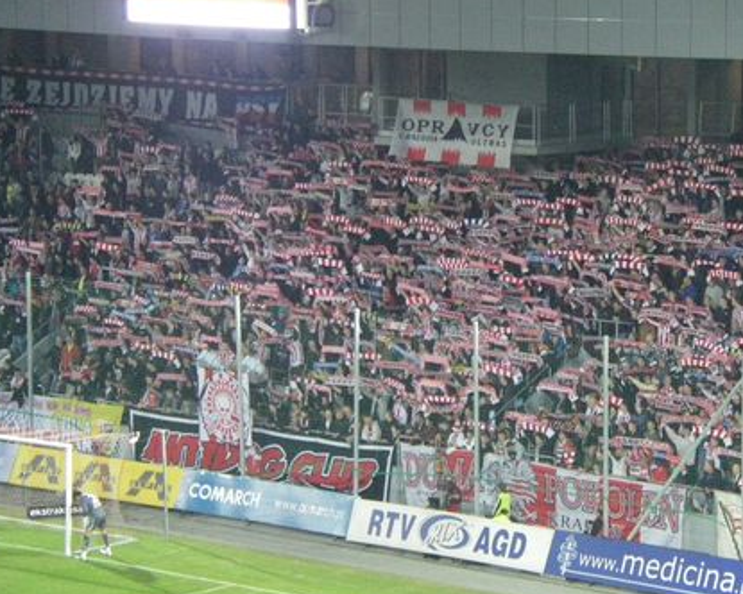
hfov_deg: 12.8
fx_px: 3298
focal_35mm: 150
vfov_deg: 10.3
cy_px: 310
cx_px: 489
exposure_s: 1/80
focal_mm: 18.5
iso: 800
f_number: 4.1
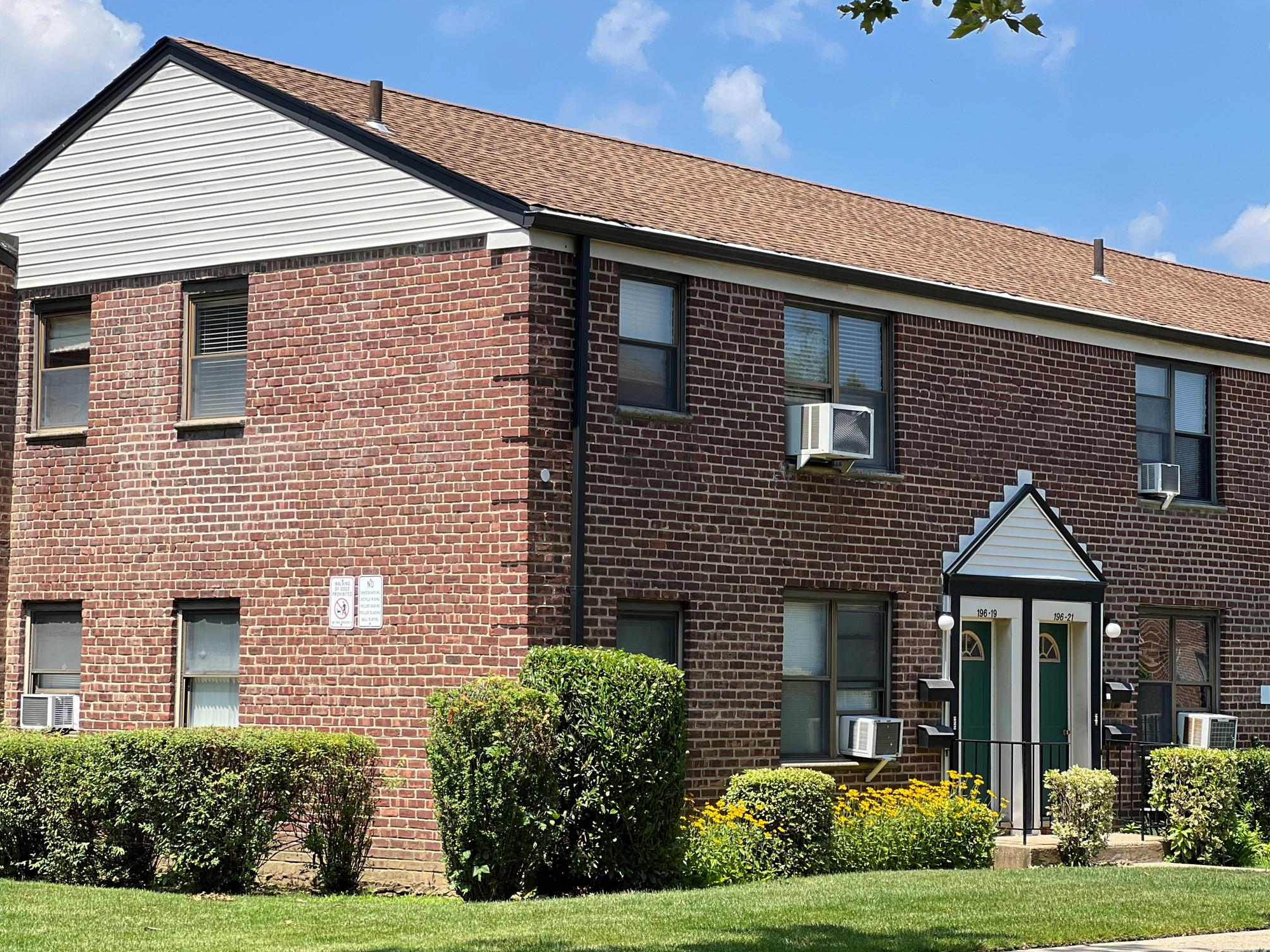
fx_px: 2898
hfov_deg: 24.7
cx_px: 650
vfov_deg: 18.7
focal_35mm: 79
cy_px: 484
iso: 25
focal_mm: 9
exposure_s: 1/306
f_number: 2.8
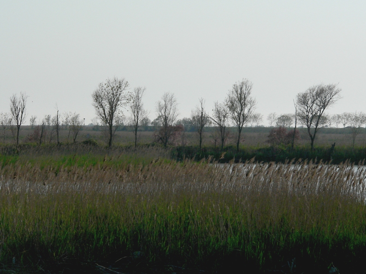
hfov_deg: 12.2
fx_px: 1712
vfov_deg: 9.2
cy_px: 137
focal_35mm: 162
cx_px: 183
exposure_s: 1/1000
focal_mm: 27
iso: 80
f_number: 6.5
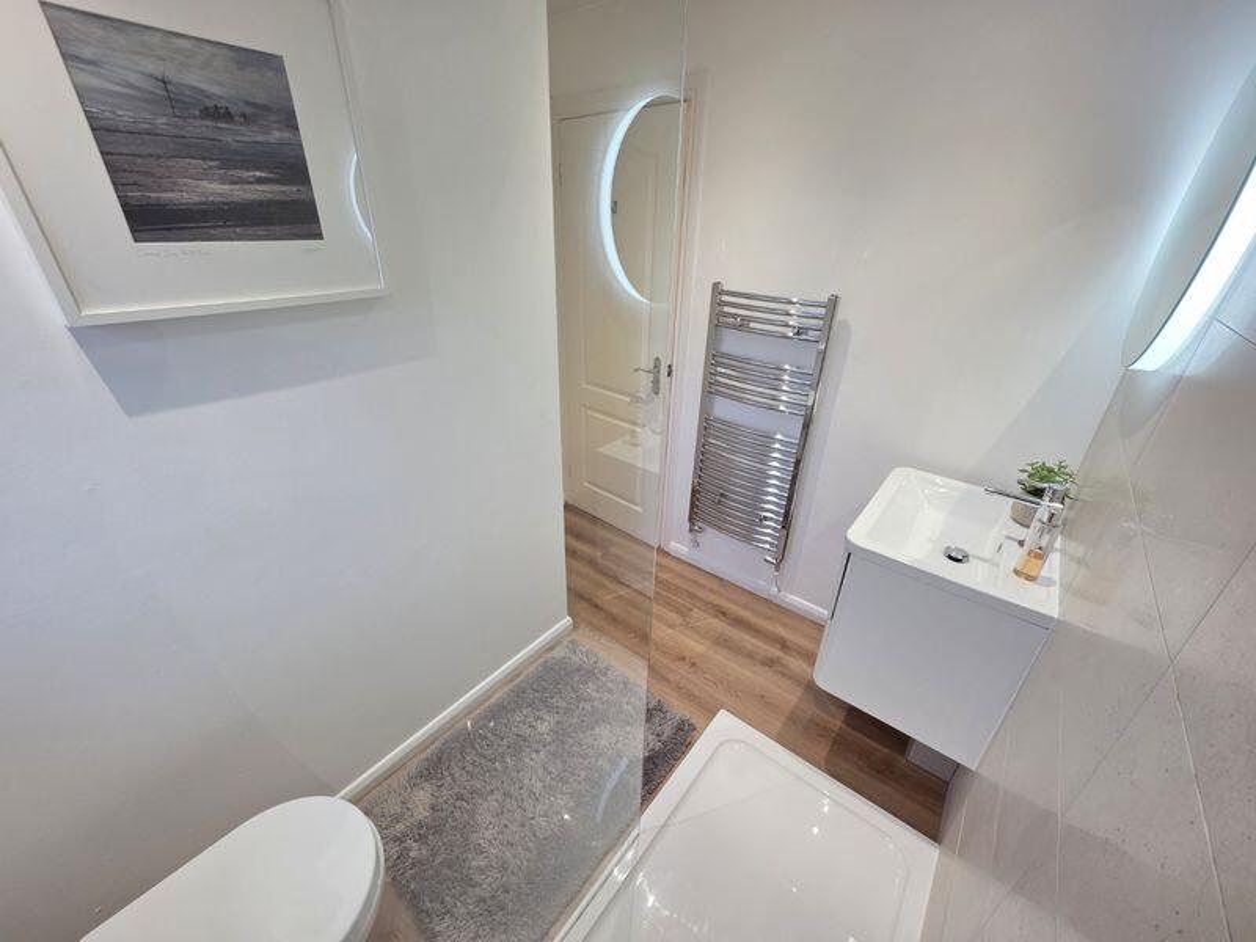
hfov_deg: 106.2
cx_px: 628
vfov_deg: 89.9
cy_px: 471
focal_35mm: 13
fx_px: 472
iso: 160
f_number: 1.9
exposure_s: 1/100
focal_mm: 2.2
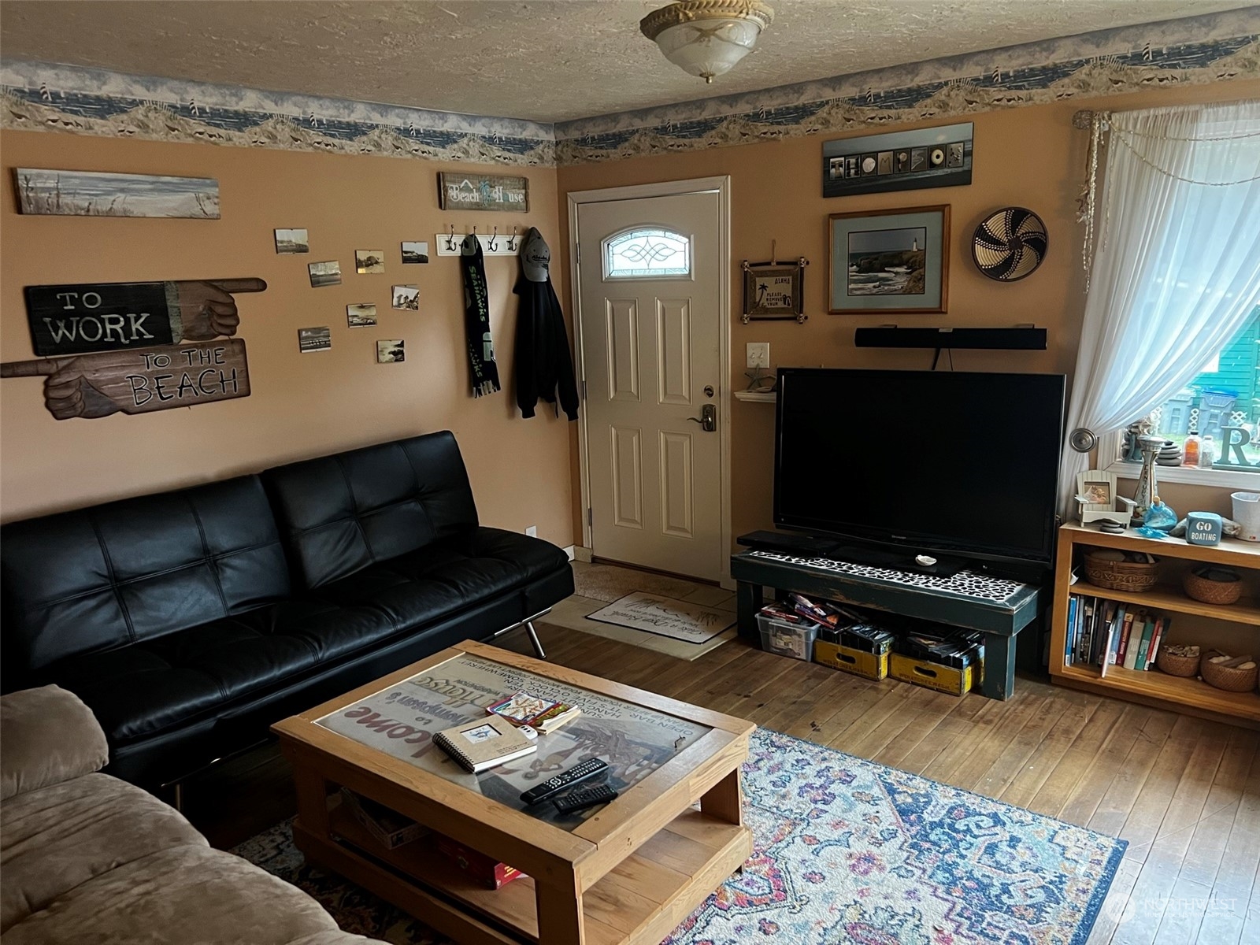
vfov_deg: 53.1
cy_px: 472
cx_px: 630
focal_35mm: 26
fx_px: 946
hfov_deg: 67.3
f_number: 1.5
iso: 640
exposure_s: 1/38
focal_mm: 5.7
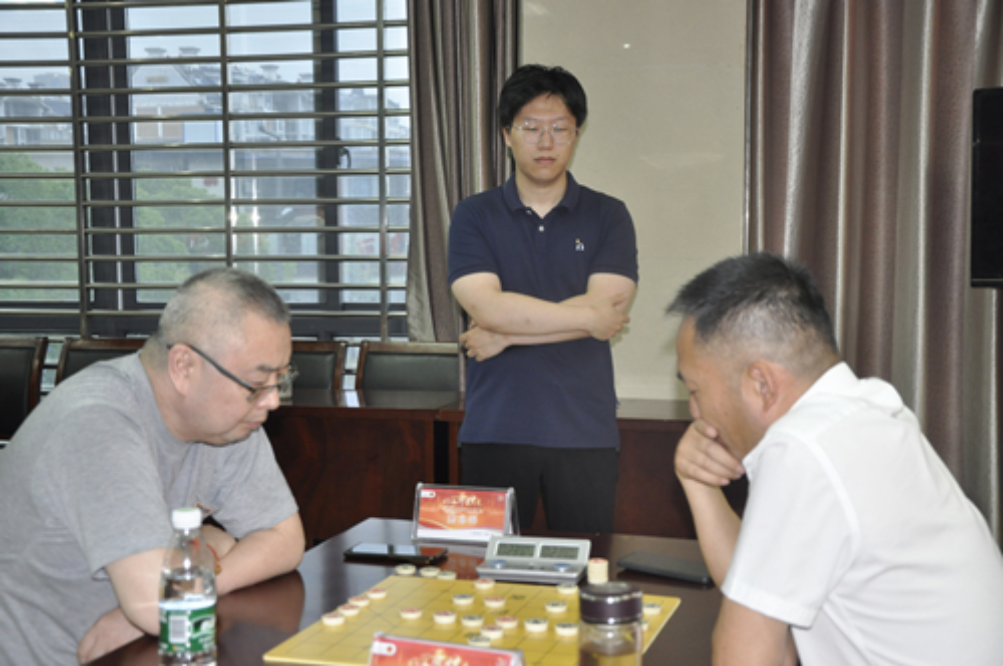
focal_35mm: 51
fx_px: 1419
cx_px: 502
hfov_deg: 38.9
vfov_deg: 26.4
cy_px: 333
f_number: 4.2
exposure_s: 1/60
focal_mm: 34
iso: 800
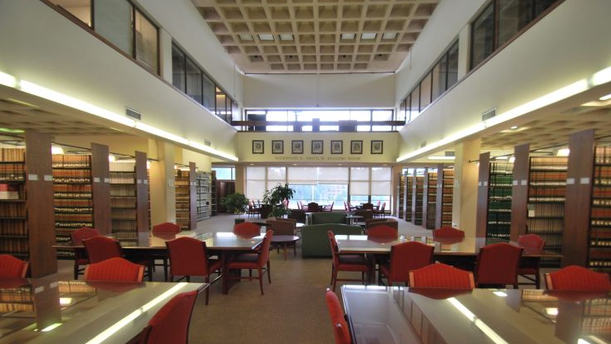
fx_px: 259
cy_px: 202
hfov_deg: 99.4
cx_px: 310
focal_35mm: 16
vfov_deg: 66.6
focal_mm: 10
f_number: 3.5
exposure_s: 1/50
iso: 200
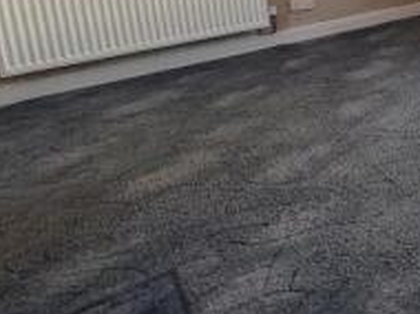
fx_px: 521
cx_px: 638
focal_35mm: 43
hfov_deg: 28.1
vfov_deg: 29.7
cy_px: -43
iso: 40
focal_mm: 2.22
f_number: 2.2
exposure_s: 1/99
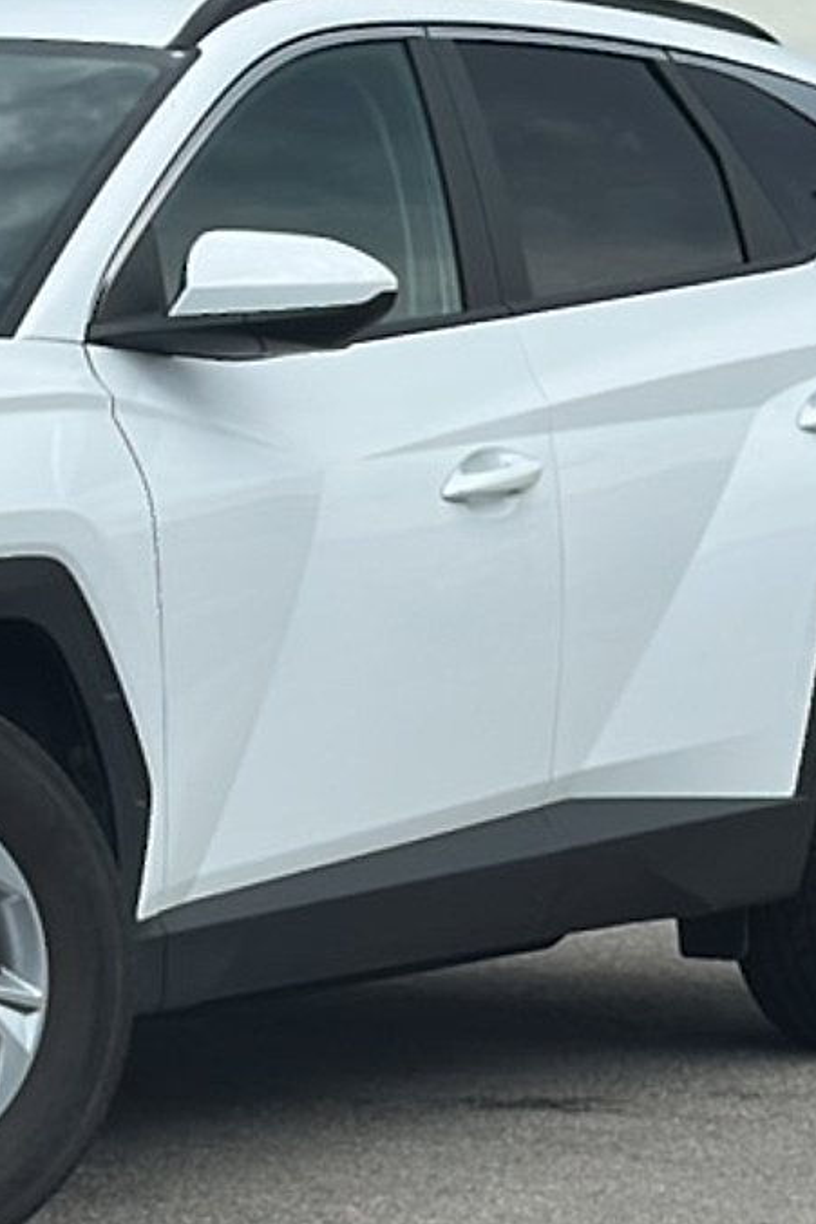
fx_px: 5102
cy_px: 589
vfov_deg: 13.7
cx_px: -152
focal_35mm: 150
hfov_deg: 9.0
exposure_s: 1/3759
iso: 64
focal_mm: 6.86
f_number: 1.78
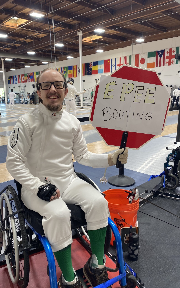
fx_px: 220
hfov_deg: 44.5
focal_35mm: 28
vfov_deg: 66.5
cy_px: 146
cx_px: 80
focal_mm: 4.25
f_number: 1.8
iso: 80
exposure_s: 1/120
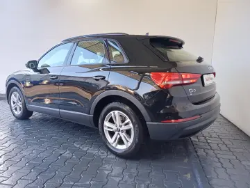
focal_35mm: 25
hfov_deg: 69.4
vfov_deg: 54.9
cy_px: 94
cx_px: 125
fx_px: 181
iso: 64
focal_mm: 4.65
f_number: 1.8
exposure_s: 1/60
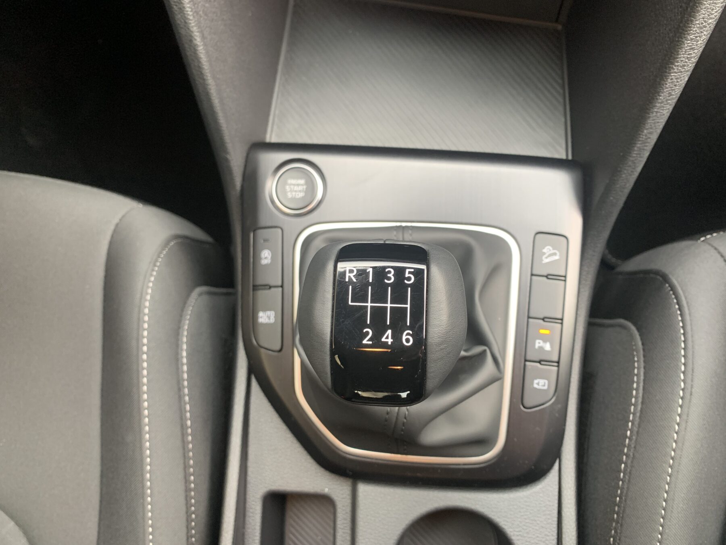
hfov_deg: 67.3
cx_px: 363
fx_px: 545
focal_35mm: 26
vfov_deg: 53.1
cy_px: 272
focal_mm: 4.25
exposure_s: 1/60
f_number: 1.8
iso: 200
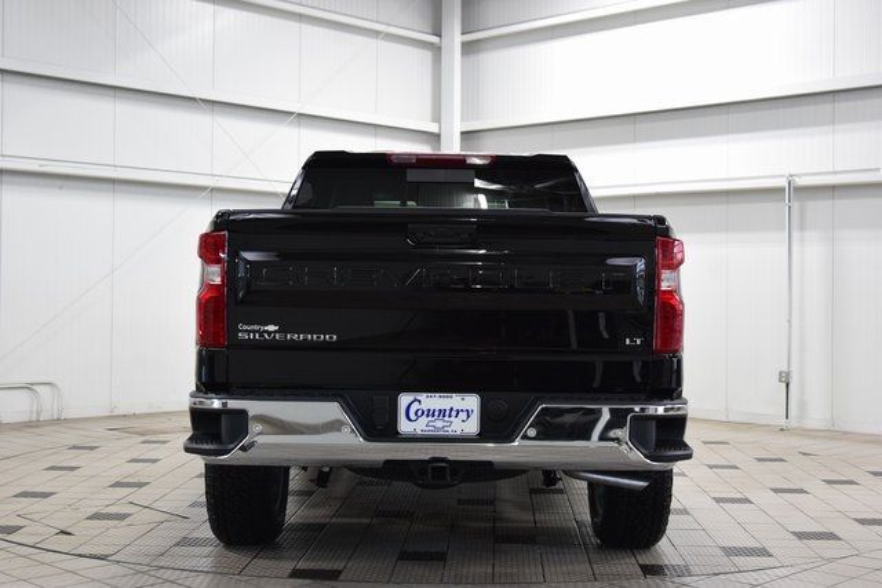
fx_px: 1250
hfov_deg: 38.9
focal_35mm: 51
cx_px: 441
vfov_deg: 26.5
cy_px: 294
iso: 1600
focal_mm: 34
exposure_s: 1/60
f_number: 5.6
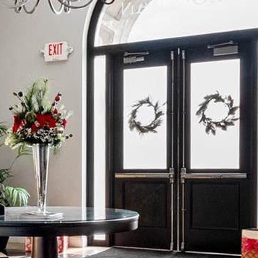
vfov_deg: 28.0
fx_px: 514
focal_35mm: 61
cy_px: 172
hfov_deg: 27.3
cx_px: 32
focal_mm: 8
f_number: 6.3
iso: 400
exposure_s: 1/60
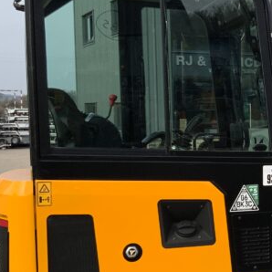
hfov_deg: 18.6
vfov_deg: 19.7
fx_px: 782
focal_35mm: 88
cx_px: 332
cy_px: 167
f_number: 1.8
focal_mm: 3
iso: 16
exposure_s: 1/1015
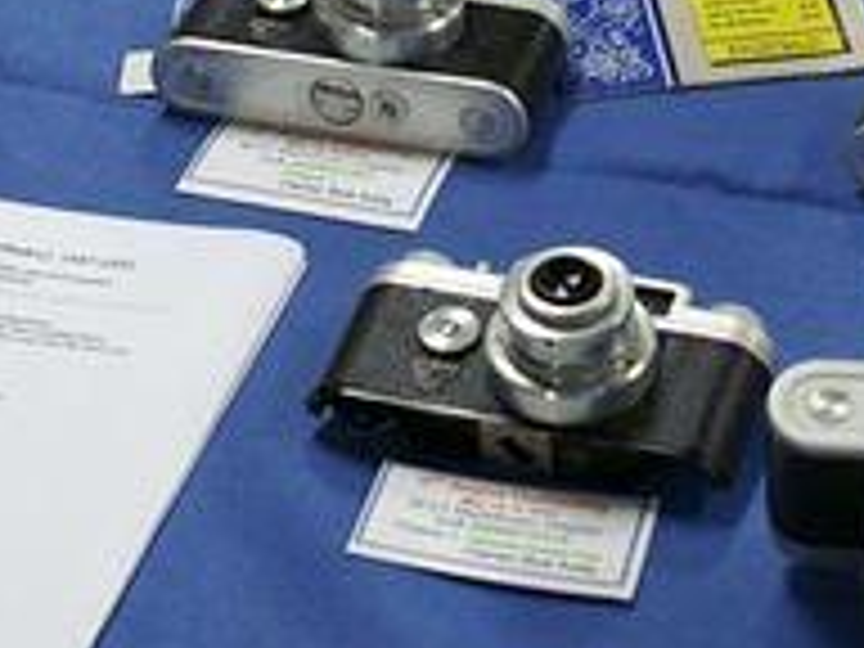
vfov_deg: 10.2
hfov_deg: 13.7
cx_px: 495
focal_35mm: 144
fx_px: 3594
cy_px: -112
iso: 800
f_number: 5
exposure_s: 1/40
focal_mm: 30
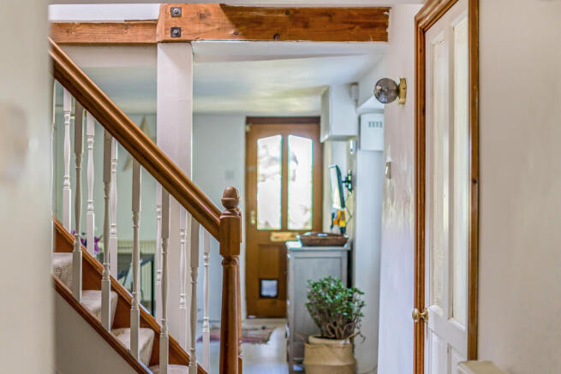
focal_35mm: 50
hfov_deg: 39.6
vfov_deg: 27.0
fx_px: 779
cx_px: 280
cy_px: 187
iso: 640
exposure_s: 1/400
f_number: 1.8
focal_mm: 50
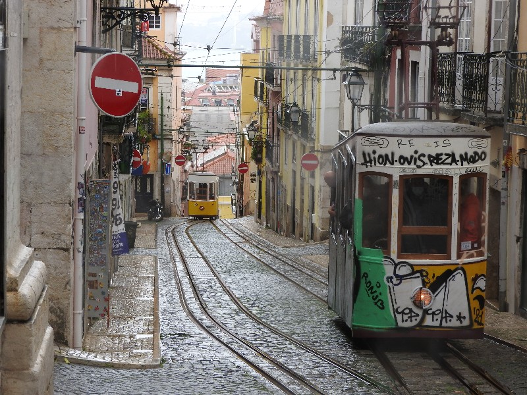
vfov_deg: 15.6
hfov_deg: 20.7
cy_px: 198
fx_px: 1446
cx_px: 264
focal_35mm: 95
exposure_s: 1/80
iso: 100
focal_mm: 17
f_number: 4.8
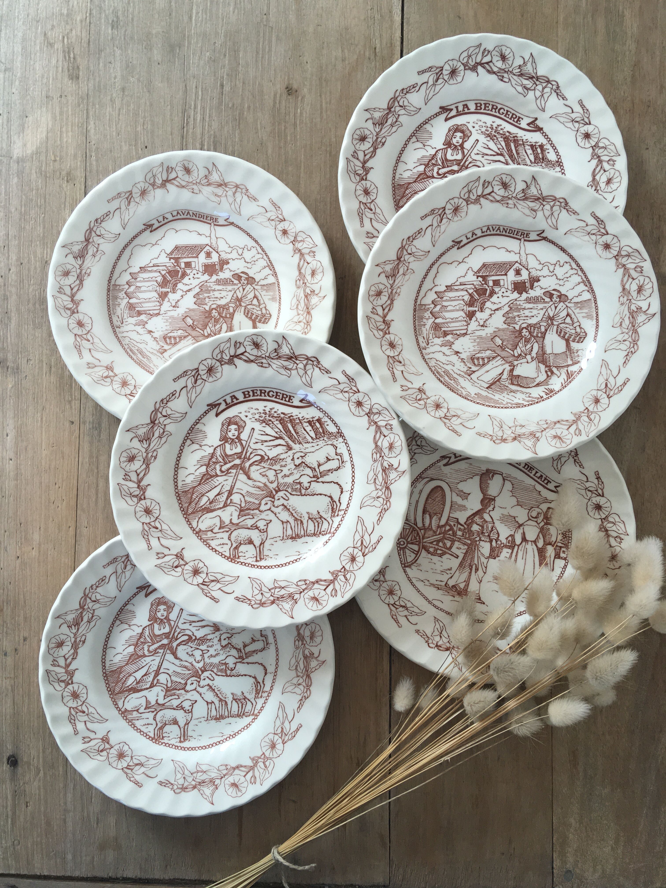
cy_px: 444
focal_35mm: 29
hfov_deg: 48.2
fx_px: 744
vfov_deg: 61.7
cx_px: 333
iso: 40
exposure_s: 1/100
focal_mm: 4.15
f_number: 2.2
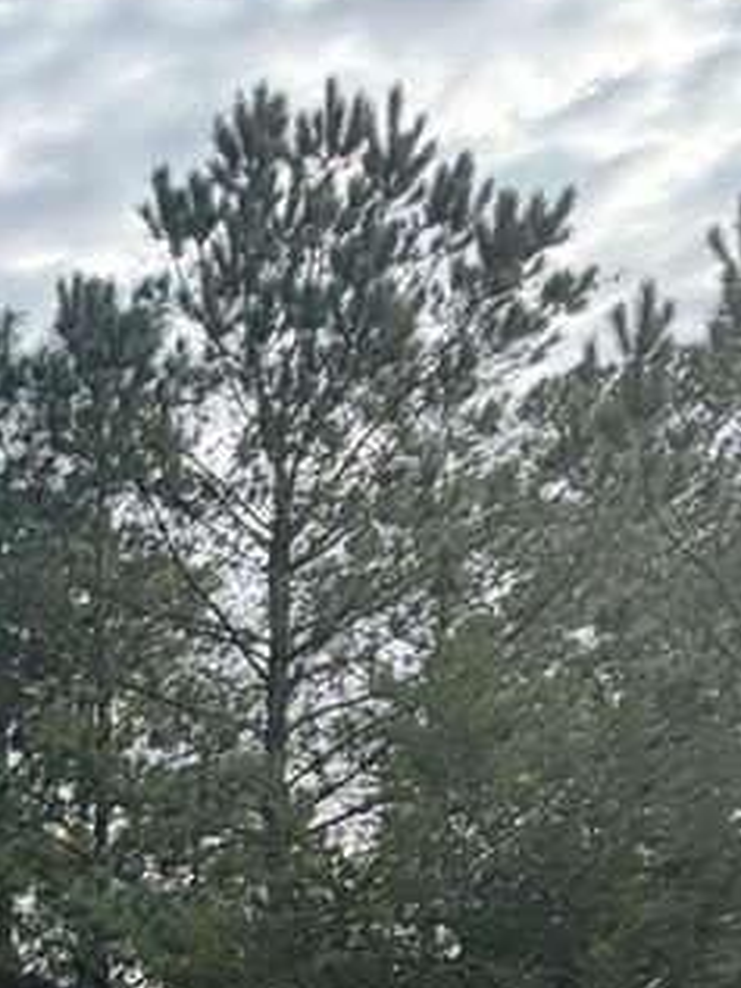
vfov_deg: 24.7
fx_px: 1941
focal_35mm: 68
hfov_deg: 17.1
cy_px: 1304
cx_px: -657
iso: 25
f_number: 2.2
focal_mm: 2.22
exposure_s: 1/770
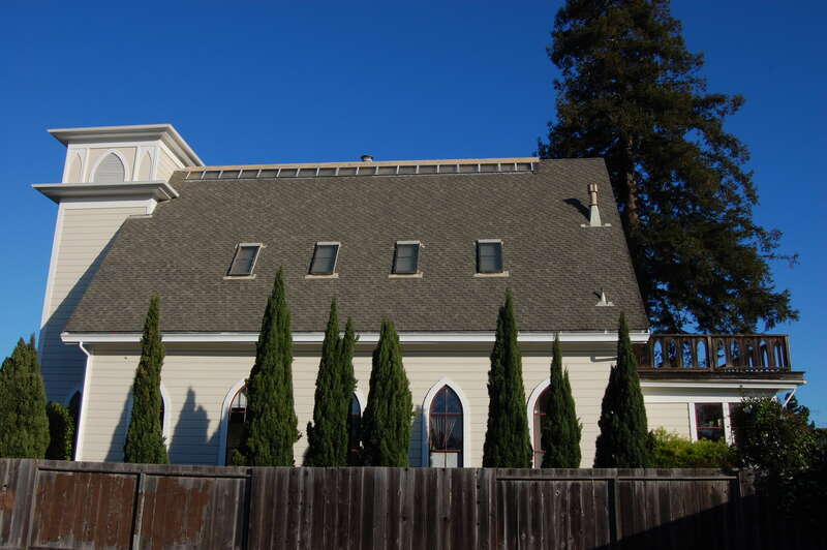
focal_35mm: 30
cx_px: 414
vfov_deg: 43.5
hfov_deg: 62.0
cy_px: 275
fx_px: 689
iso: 200
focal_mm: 20
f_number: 16
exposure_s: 1/125
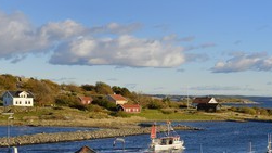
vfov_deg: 14.2
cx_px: 165
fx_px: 606
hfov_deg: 25.3
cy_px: 149
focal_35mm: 84
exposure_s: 1/250
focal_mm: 48
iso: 200
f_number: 9
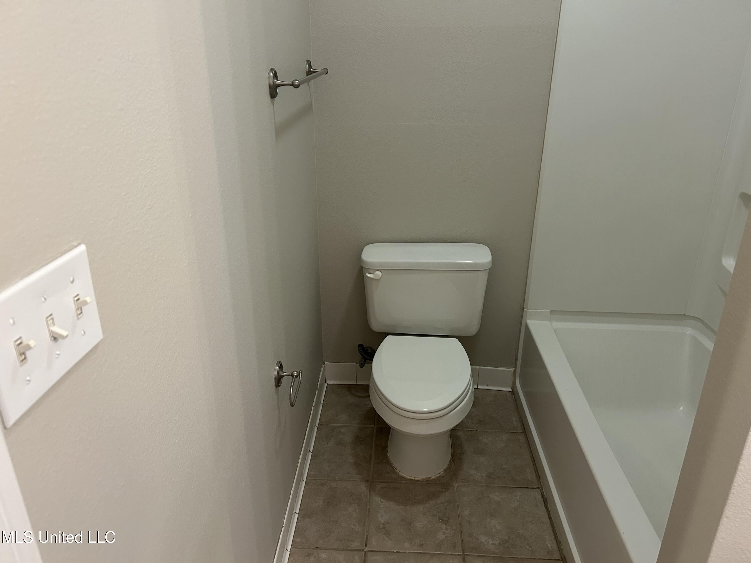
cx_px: 376
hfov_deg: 67.3
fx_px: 564
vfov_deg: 53.1
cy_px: 282
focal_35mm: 26
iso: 250
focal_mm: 5.7
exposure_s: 1/60
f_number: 1.5
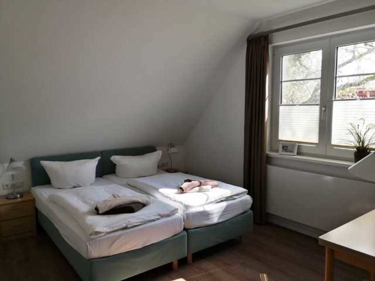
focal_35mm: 27
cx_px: 188
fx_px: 292
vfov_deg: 51.4
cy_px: 140
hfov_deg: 65.3
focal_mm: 3.95
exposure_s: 1/290
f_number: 1.6
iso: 50
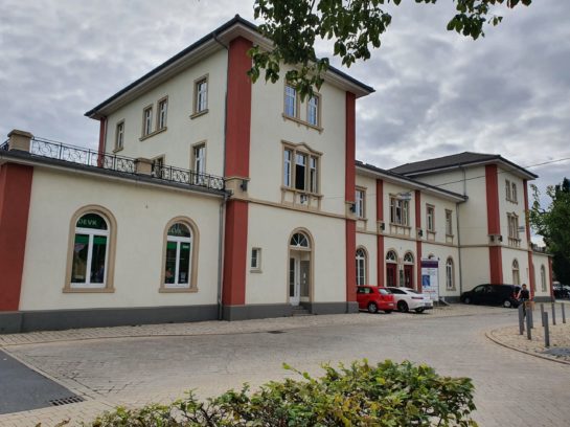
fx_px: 428
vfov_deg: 53.0
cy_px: 214
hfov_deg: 67.3
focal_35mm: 26
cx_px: 285
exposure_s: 1/2808
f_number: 2.4
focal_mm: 4.32
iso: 50
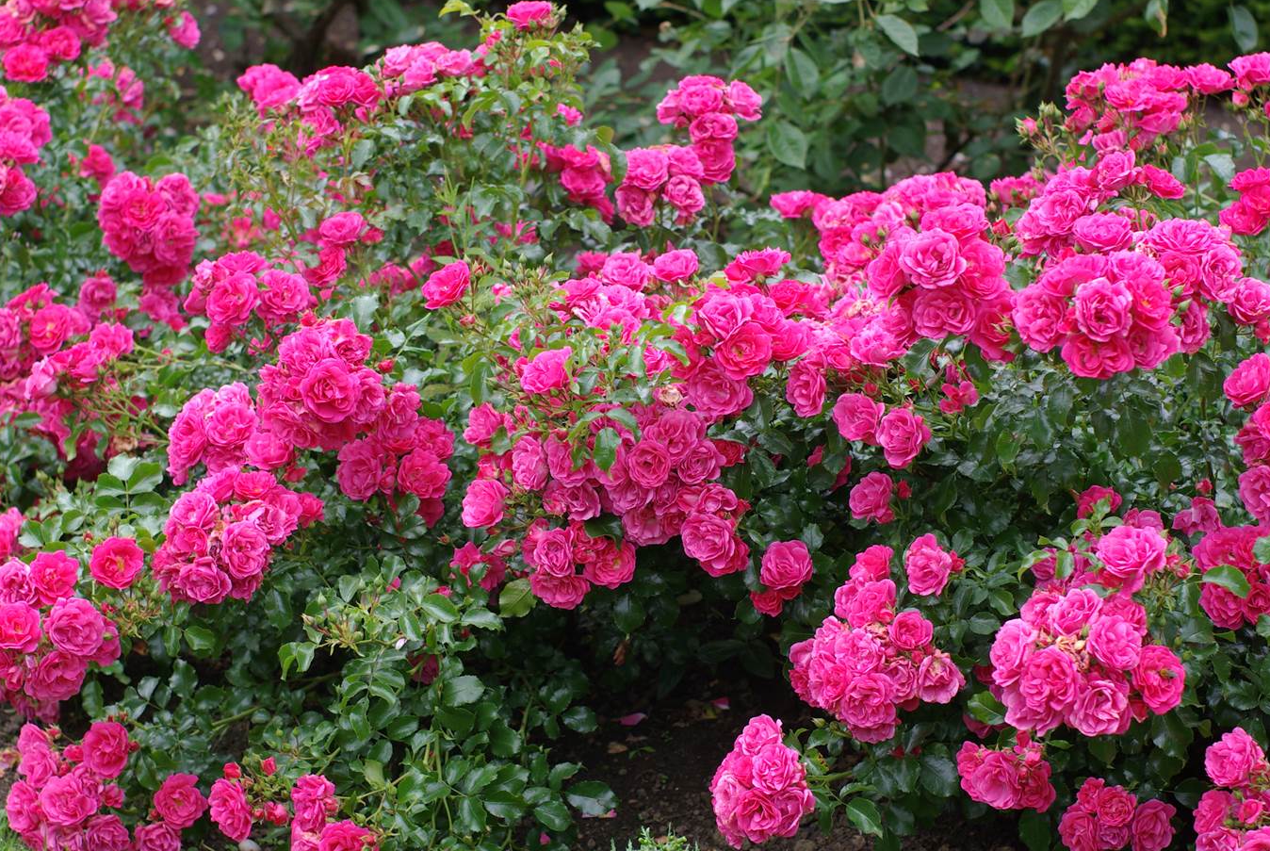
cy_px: 451
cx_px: 595
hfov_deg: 22.8
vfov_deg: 15.4
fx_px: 3144
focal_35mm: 89
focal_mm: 50
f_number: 4
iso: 100
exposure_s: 1/125
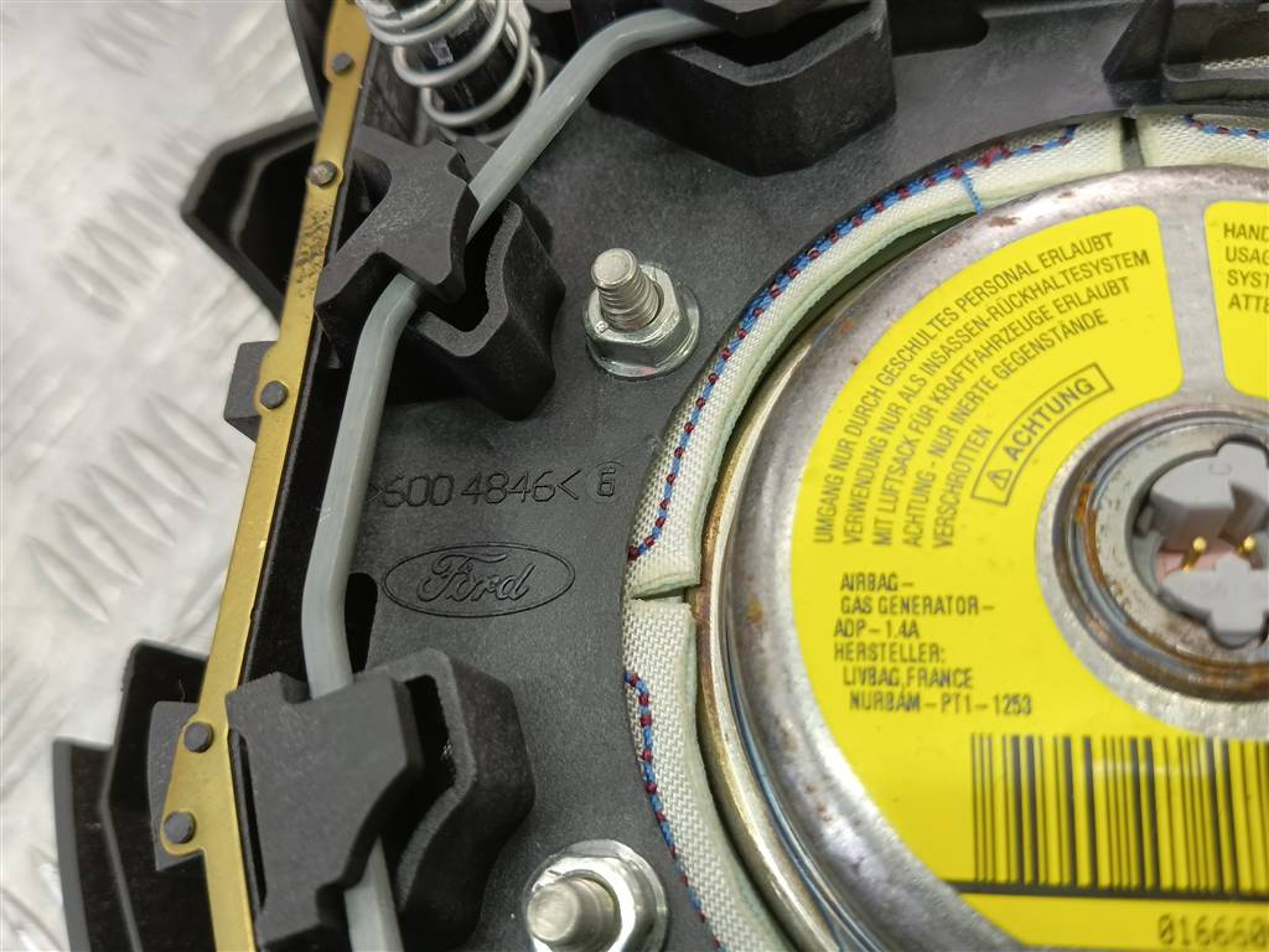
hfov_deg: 65.3
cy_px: 476
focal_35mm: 27
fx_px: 990
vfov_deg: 51.4
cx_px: 634
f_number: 1.6
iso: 163
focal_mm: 4.11
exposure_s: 1/50
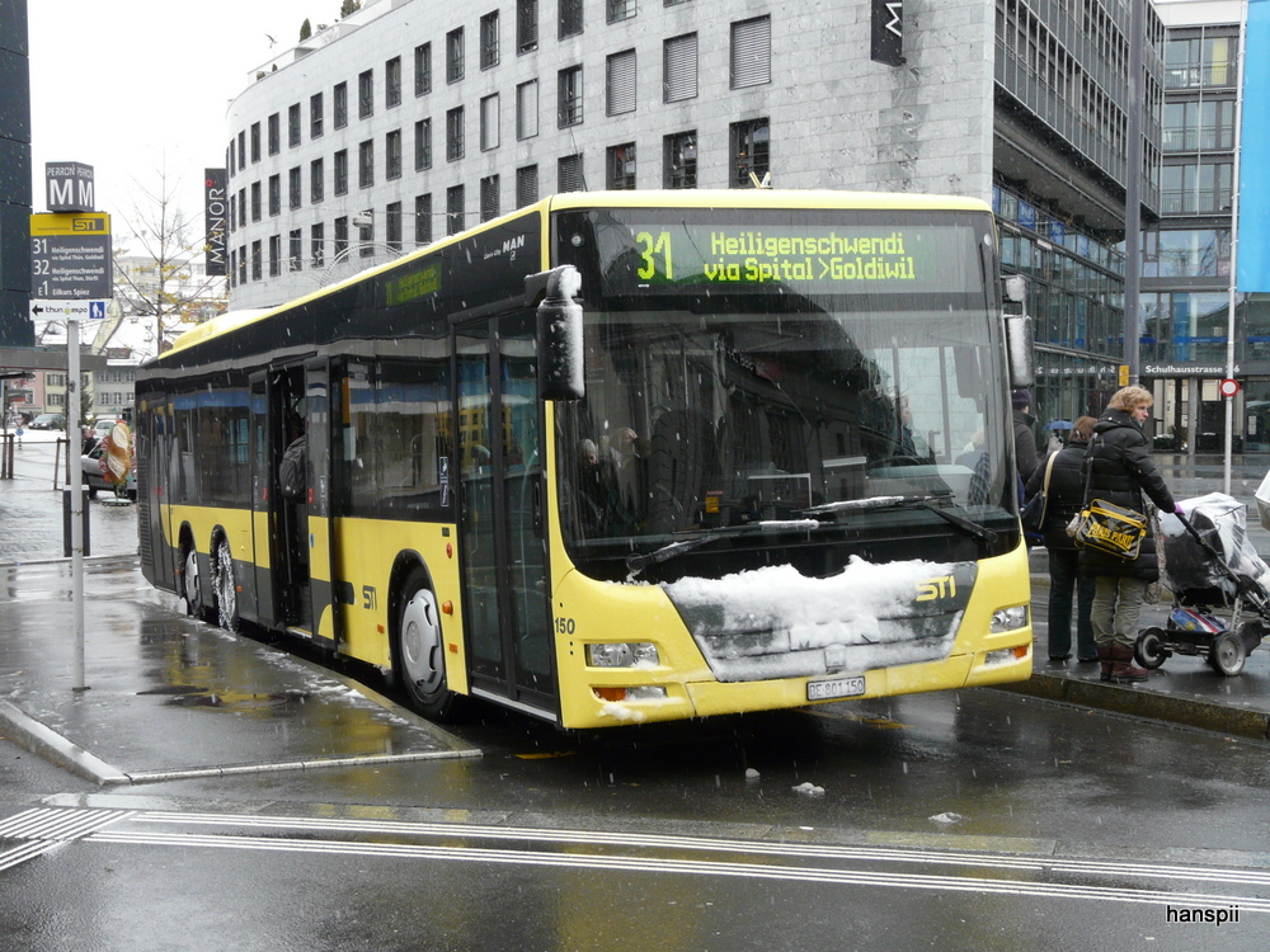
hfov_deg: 38.9
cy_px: 476
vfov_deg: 29.7
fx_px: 1798
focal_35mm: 49
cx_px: 635
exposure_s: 1/160
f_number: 3.6
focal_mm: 8.1
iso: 160
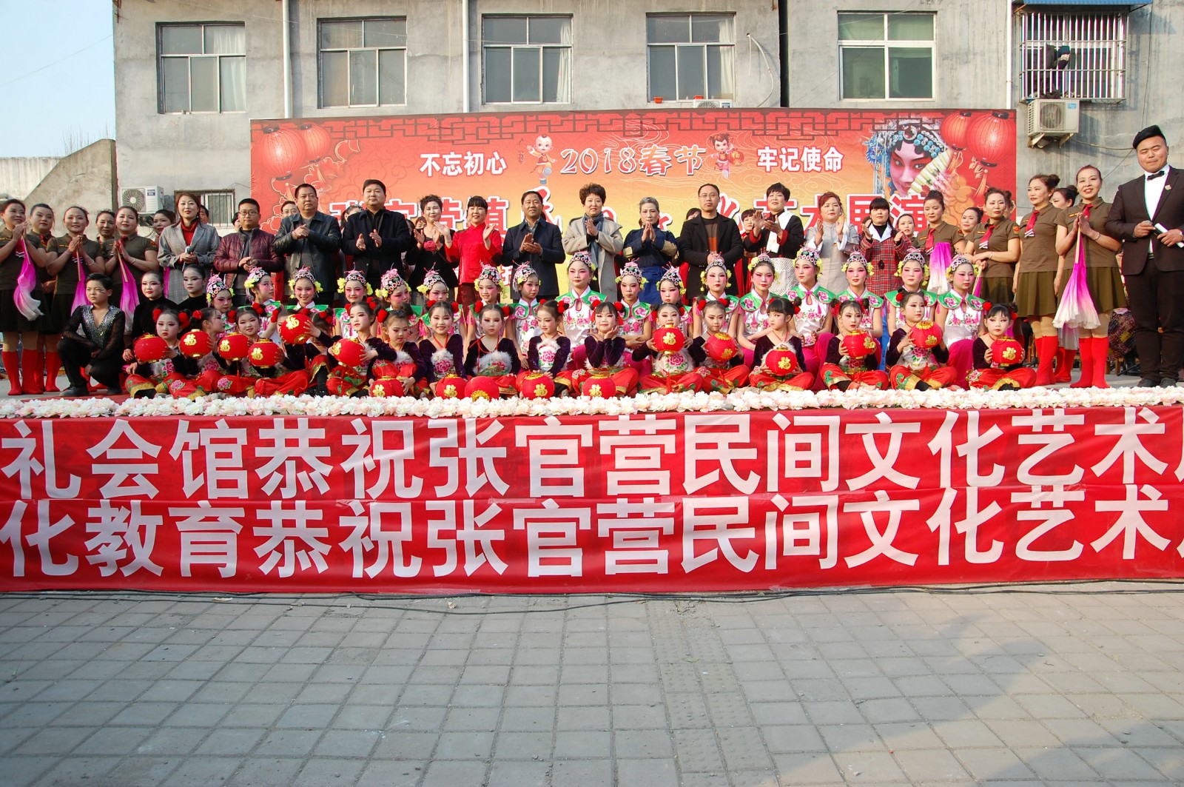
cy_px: 394
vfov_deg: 50.3
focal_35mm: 26
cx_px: 592
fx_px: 838
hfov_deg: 70.5
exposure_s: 1/200
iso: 200
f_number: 7.1
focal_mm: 17
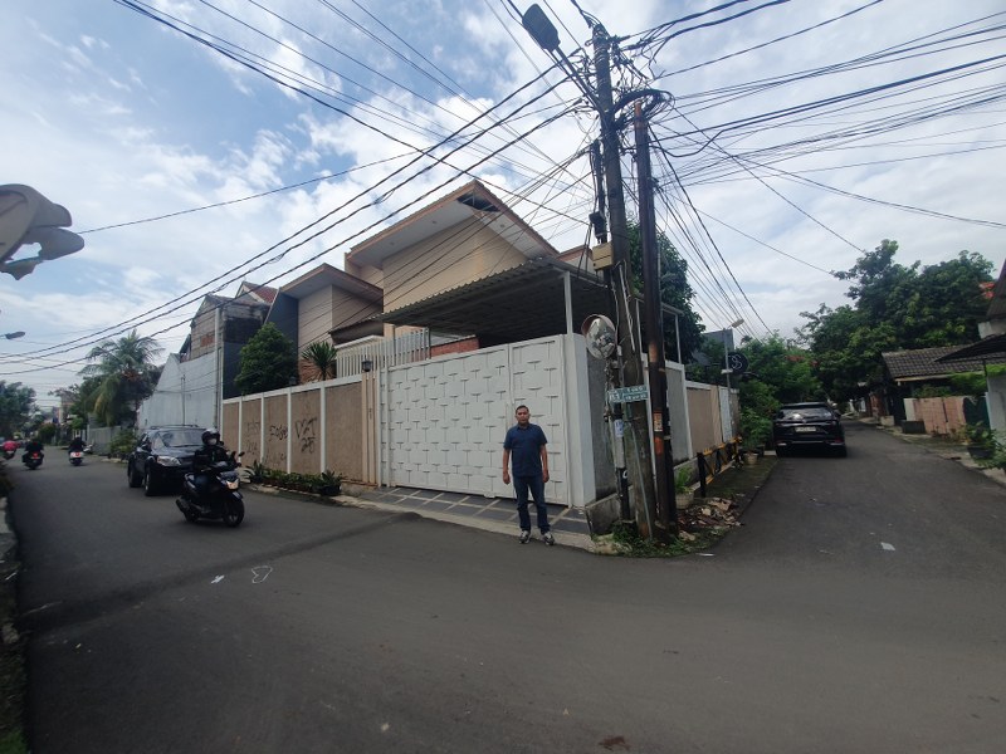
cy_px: 377
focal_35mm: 13
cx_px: 503
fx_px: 378
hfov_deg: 106.2
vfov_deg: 89.9
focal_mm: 1.8
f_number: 2.2
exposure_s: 1/1116
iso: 50
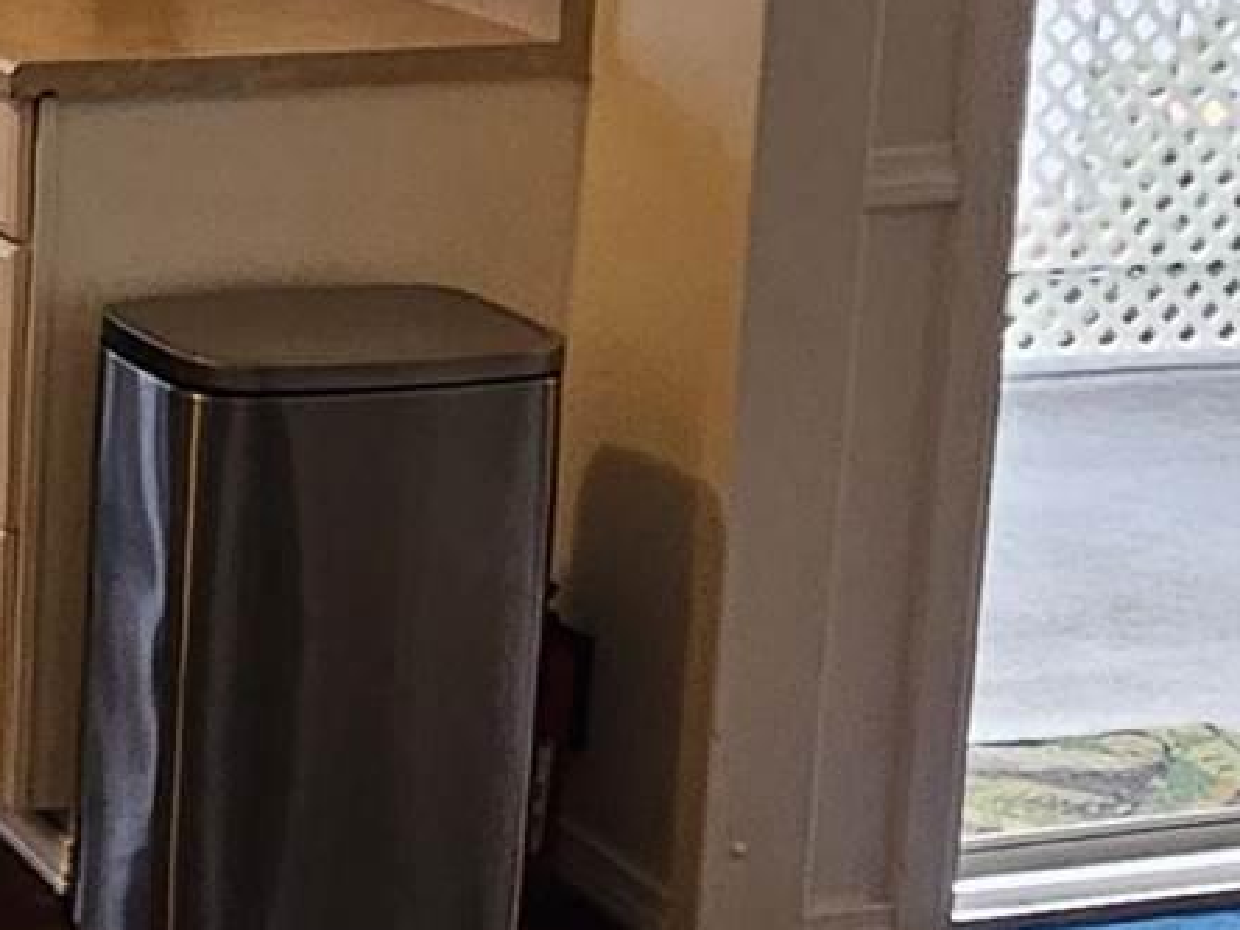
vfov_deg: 16.2
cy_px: 81
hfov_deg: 18.5
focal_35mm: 90
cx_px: -768
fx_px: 3224
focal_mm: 2.2
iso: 160
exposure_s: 1/60
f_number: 2.2
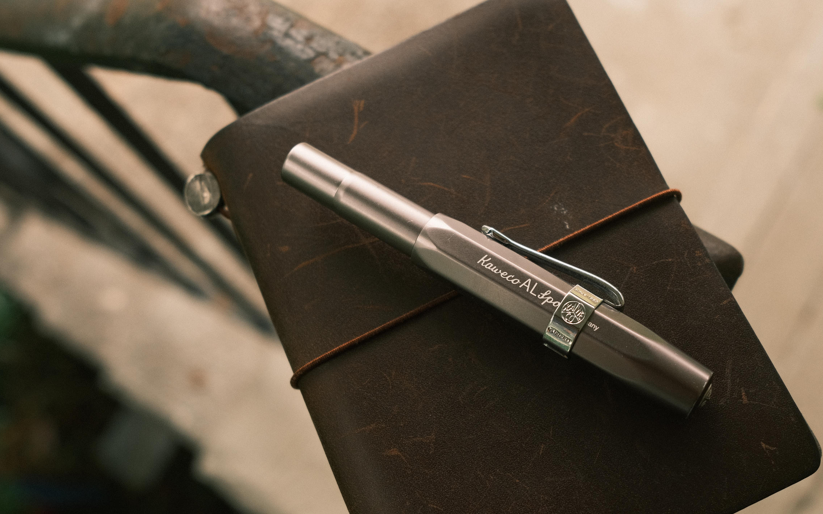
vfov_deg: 27.4
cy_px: 300
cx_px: 525
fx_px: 1054
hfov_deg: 42.3
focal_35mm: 47
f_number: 4
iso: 400
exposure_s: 1/250
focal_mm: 23
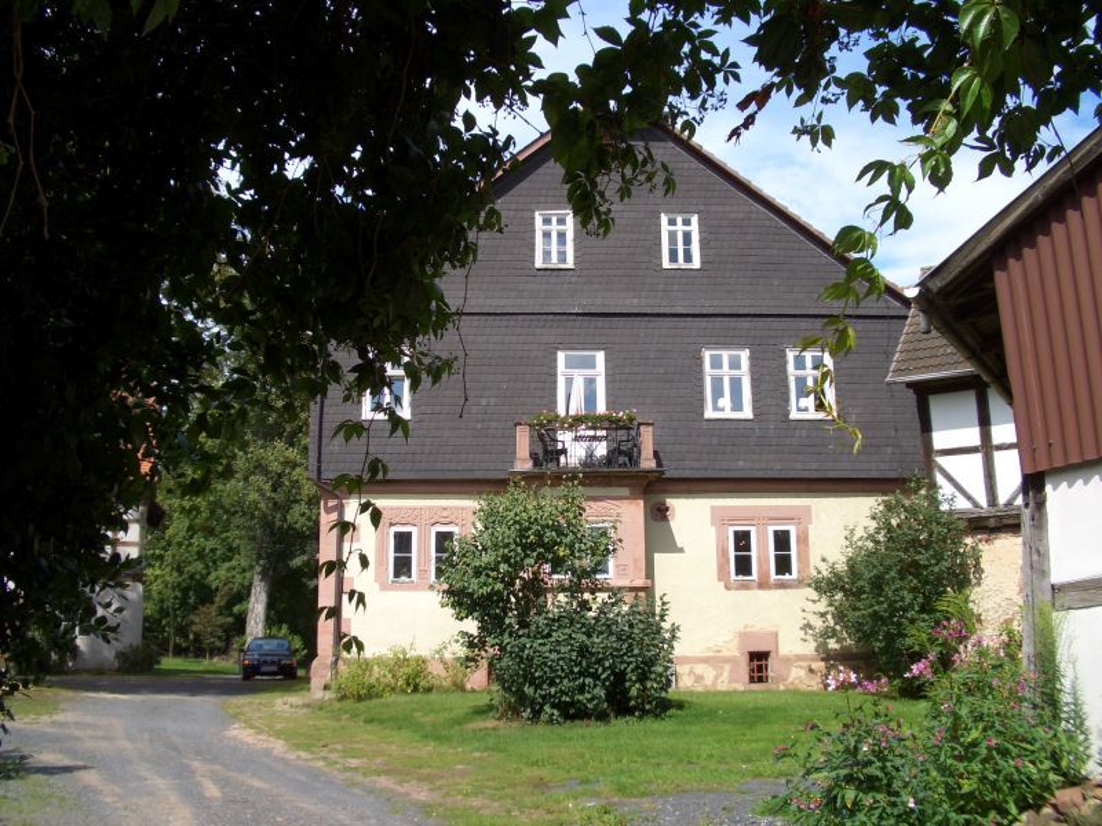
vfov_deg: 40.7
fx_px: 1114
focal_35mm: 35
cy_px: 413
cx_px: 551
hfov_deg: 52.6
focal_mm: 5.8
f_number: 4.3
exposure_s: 1/400
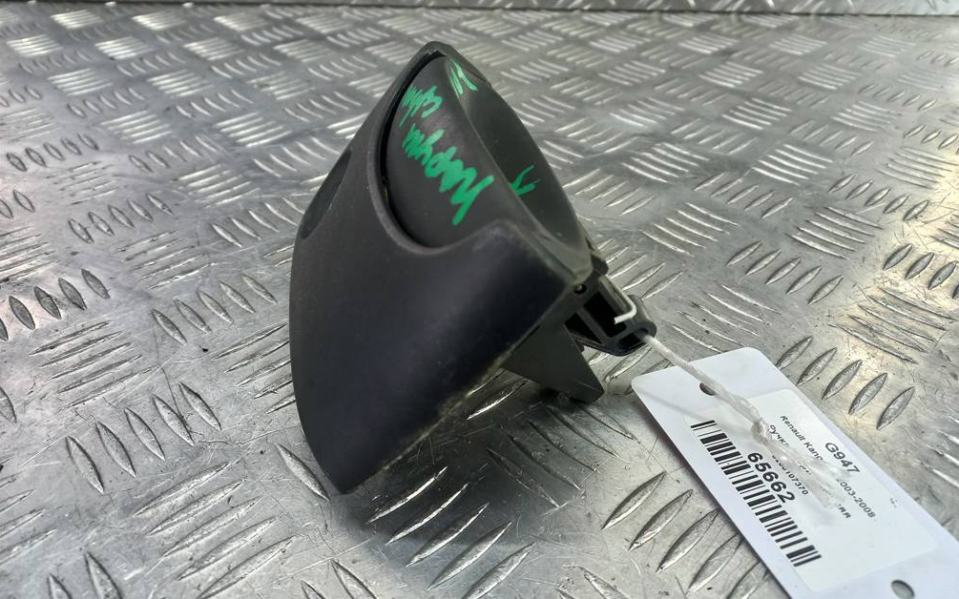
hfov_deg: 68.4
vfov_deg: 45.9
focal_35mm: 27
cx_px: 485
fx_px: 706
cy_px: 253
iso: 80
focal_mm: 4.6
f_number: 1.8
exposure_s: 1/50
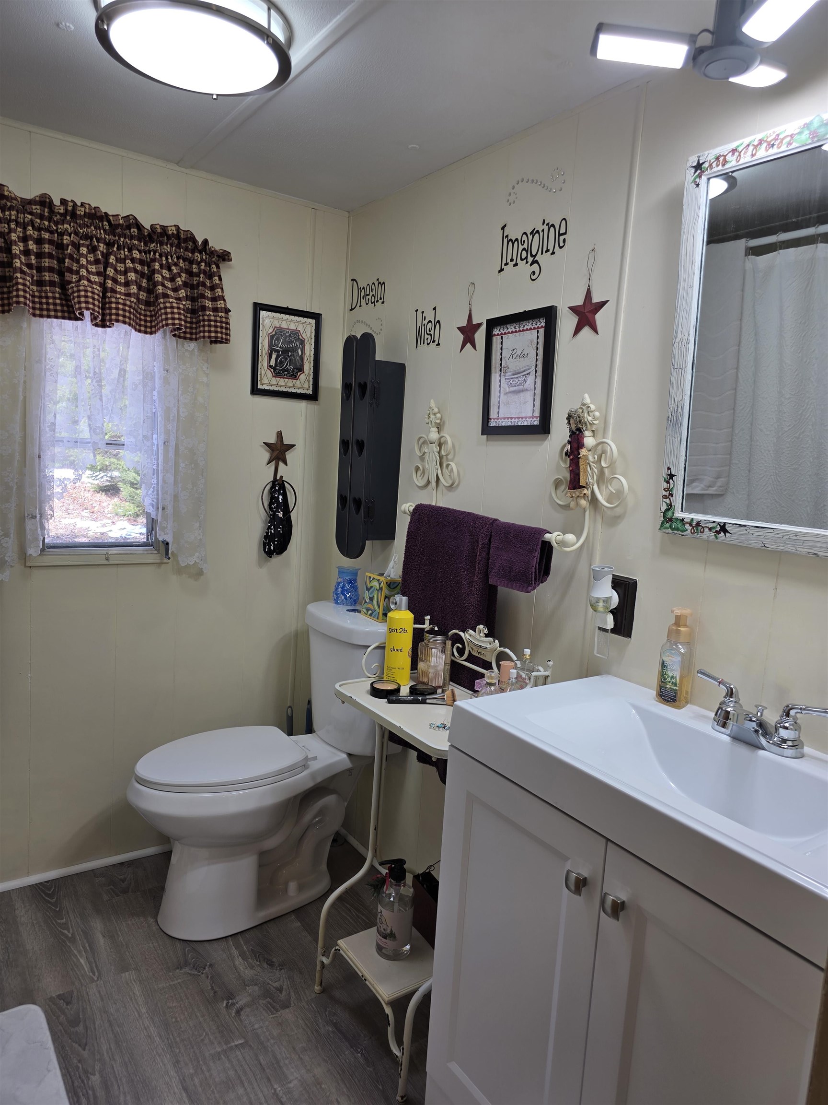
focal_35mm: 23
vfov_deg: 73.9
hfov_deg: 58.9
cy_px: 552
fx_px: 734
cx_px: 414
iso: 16
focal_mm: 6.3
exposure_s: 1/120
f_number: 1.7
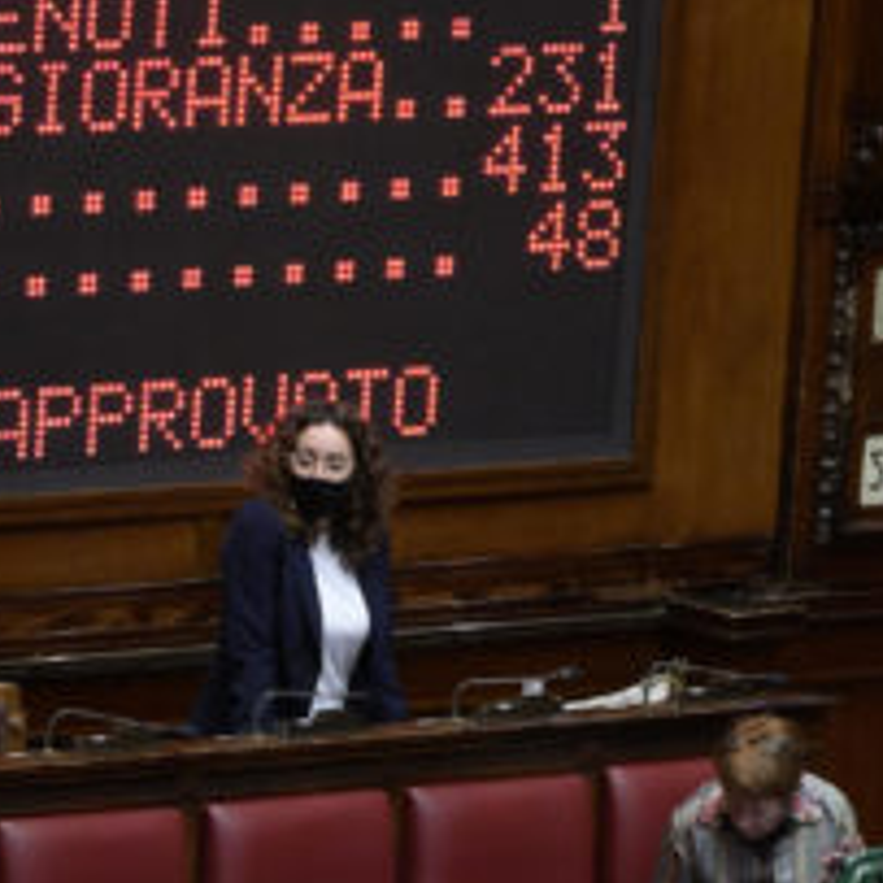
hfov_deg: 3.9
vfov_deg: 3.9
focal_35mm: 455
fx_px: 13131
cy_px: 357
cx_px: 487
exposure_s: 1/160
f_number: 4
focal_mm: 200
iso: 6400
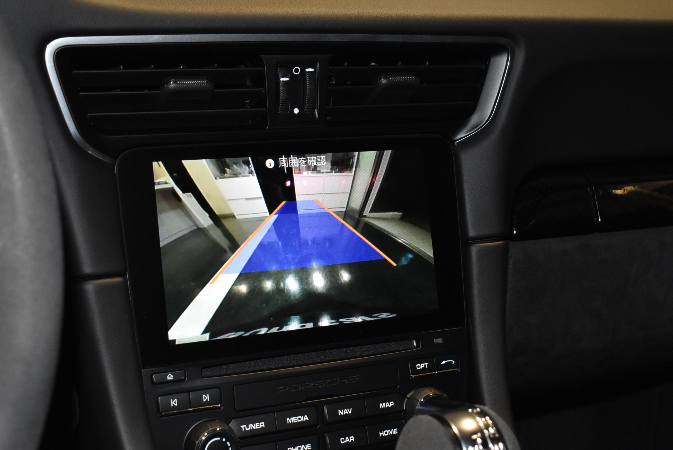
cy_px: 225
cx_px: 336
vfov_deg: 23.8
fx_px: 1066
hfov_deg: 35.0
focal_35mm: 57
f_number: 9
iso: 2200
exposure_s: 1/60
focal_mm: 38
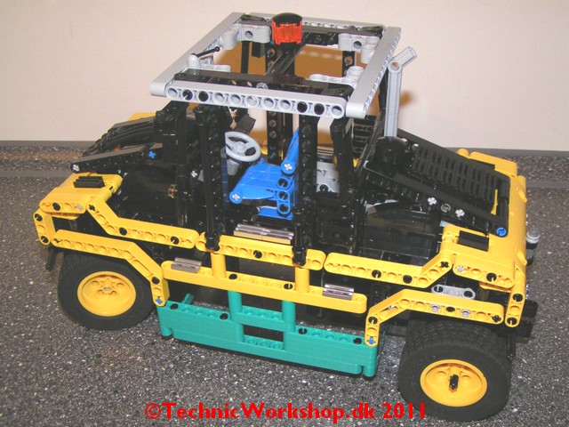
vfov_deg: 37.7
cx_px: 284
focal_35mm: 38
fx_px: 625
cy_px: 214
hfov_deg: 49.0
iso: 200
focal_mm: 5.8
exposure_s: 1/40
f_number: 2.8
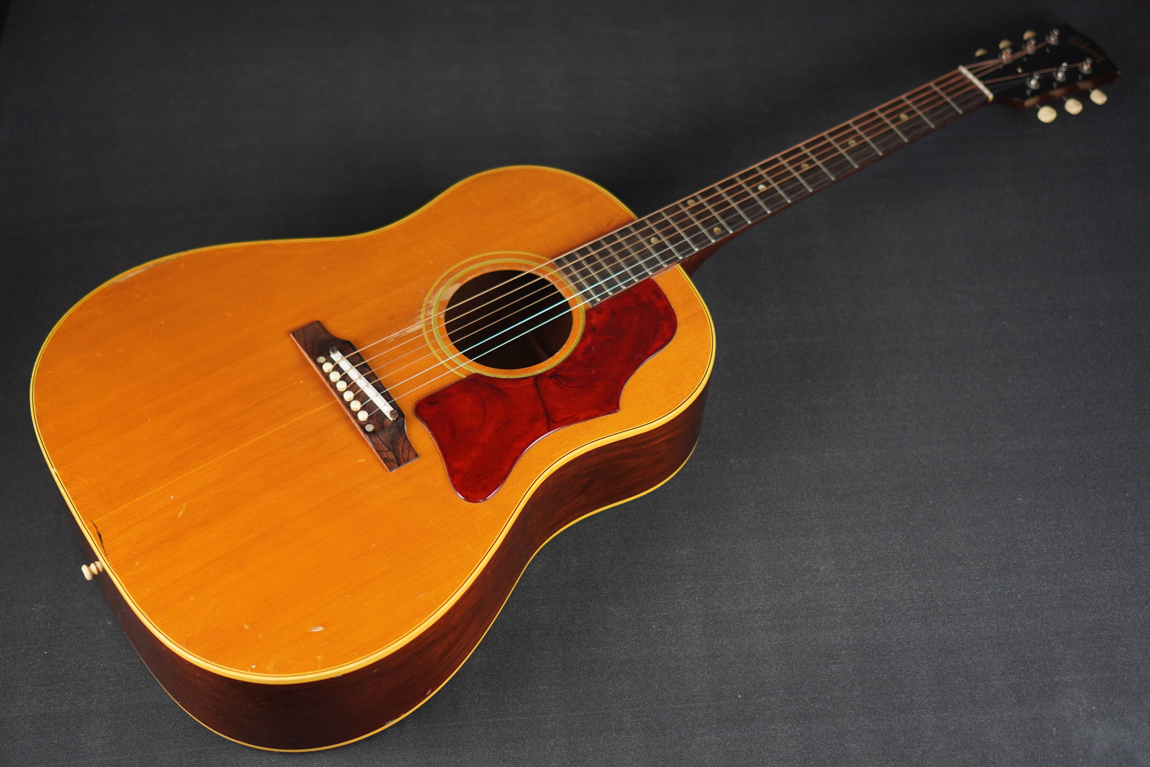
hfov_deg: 37.9
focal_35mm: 52
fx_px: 1677
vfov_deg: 25.8
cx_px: 575
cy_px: 384
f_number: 2
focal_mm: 35
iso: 100
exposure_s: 1/60
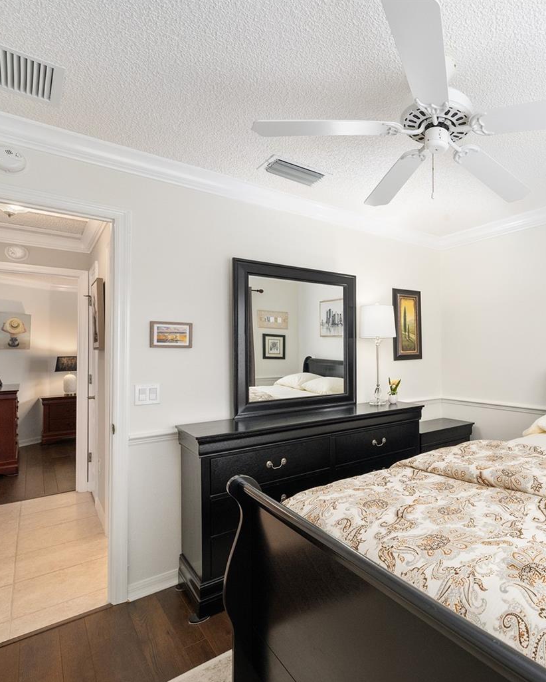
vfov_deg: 83.3
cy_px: 351
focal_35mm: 19
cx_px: 450
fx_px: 384
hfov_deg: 63.6
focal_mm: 13
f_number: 8
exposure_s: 1/25
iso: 500
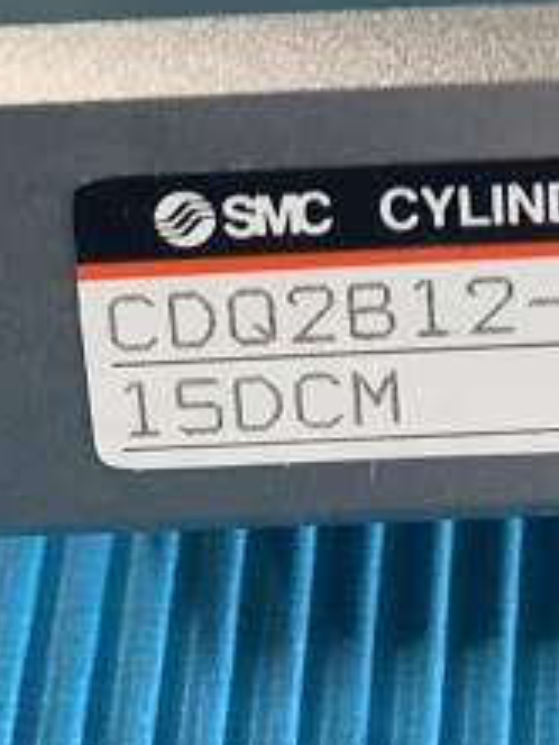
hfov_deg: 15.4
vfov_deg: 19.5
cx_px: 527
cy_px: -140
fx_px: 2044
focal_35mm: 95
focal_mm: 4.25
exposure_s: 1/40
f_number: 1.8
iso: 400
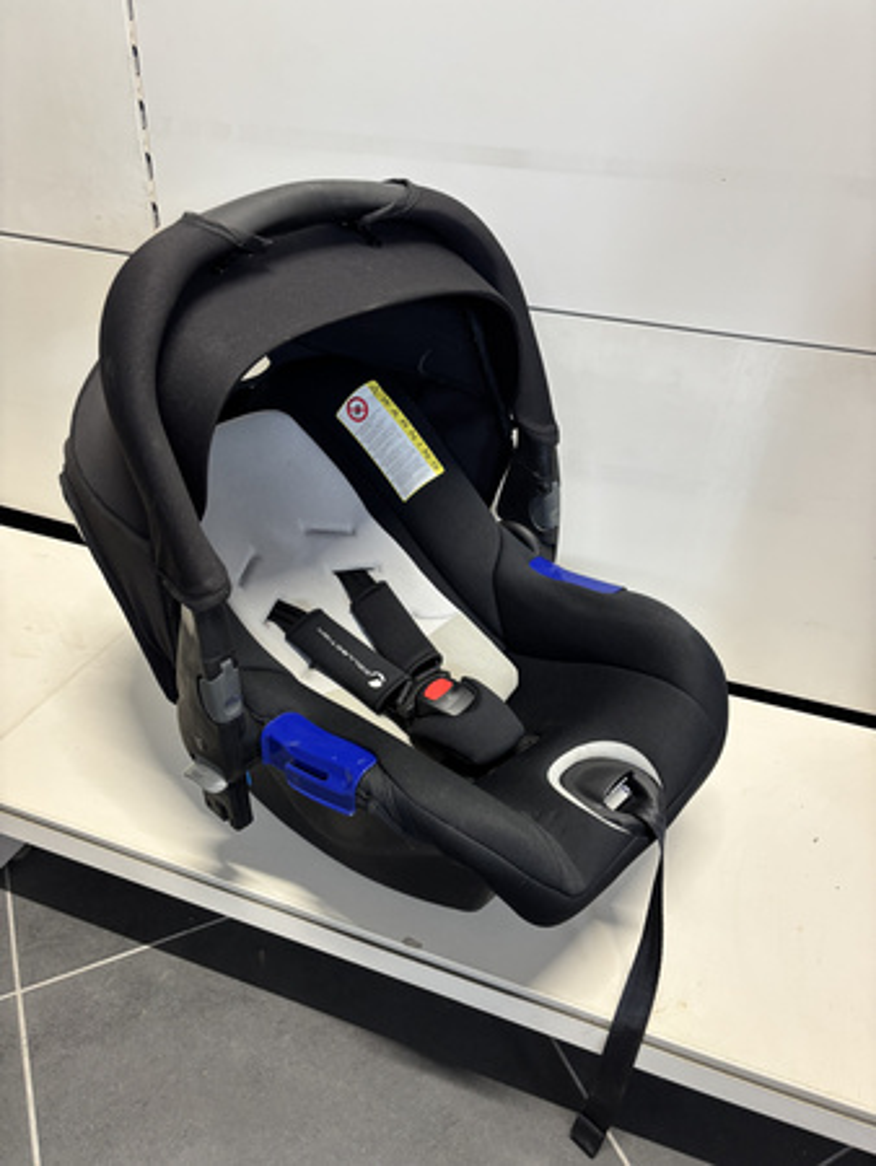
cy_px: 583
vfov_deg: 67.3
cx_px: 438
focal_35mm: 26
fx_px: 876
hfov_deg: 53.1
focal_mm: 5.96
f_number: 1.6
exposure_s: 1/50
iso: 125
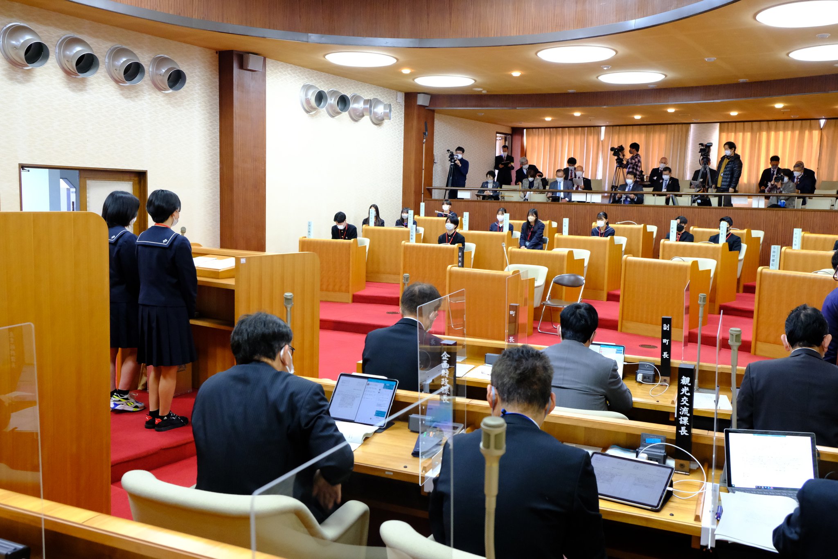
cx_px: 419
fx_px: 722
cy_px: 280
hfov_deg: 60.3
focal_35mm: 31
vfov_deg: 42.3
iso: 5000
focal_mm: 20.5
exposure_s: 1/100
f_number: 5
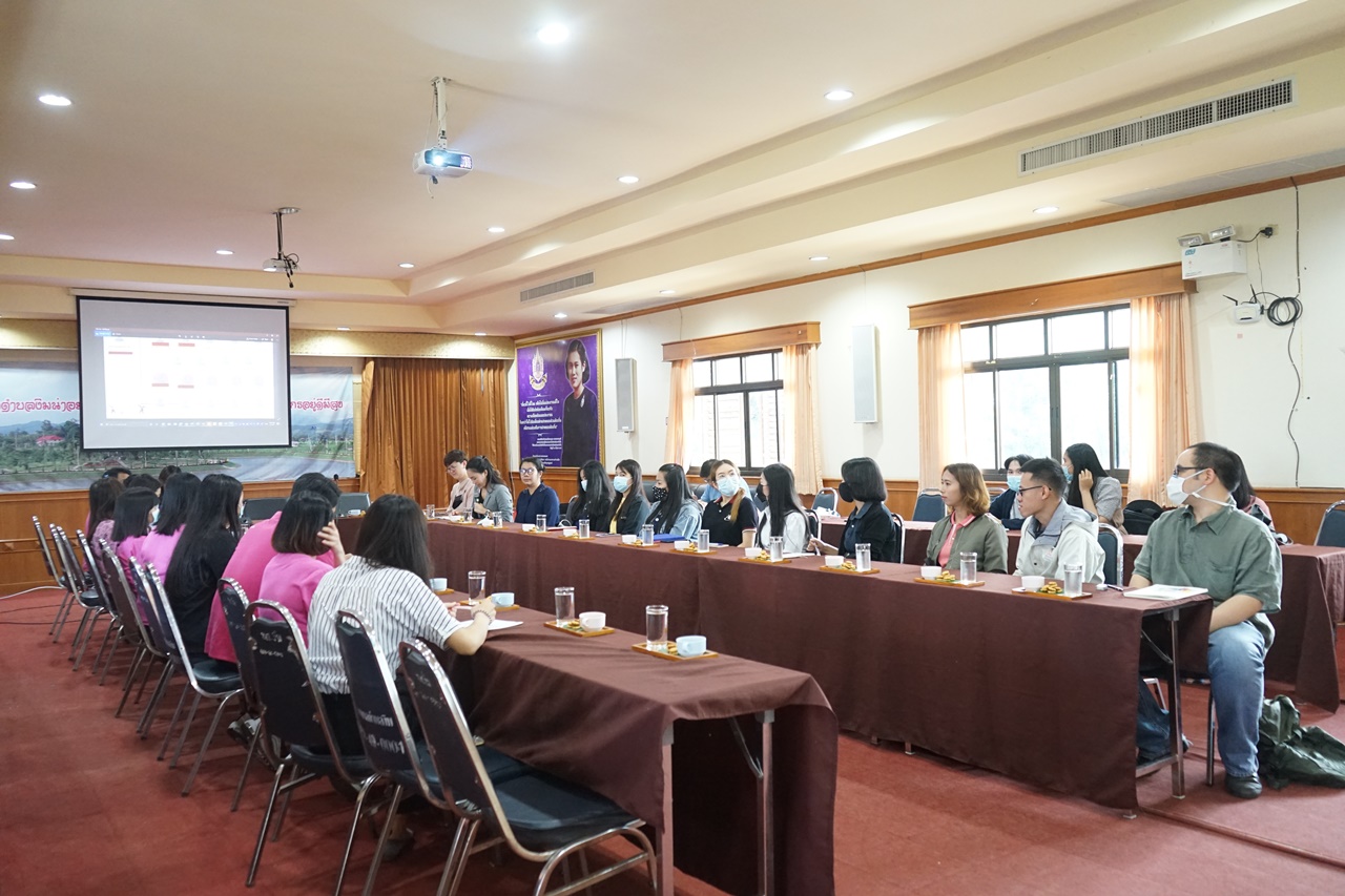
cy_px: 448
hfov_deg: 65.5
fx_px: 1046
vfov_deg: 46.4
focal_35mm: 28
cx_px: 672
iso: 4000
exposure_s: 1/50
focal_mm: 28
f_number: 4
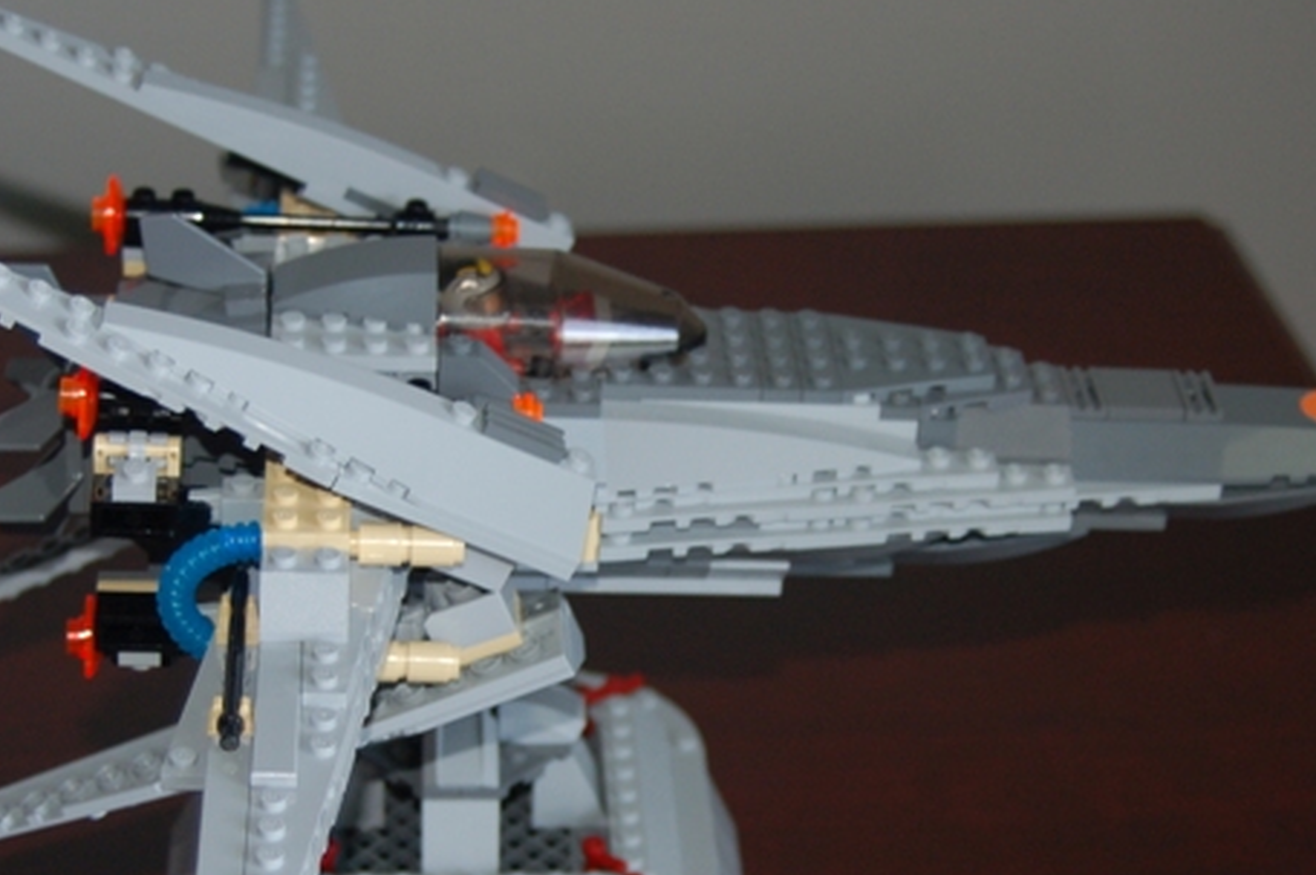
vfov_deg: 14.5
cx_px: 698
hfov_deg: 21.7
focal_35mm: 94
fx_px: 3432
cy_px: 554
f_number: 4.2
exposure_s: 1/60
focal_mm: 38
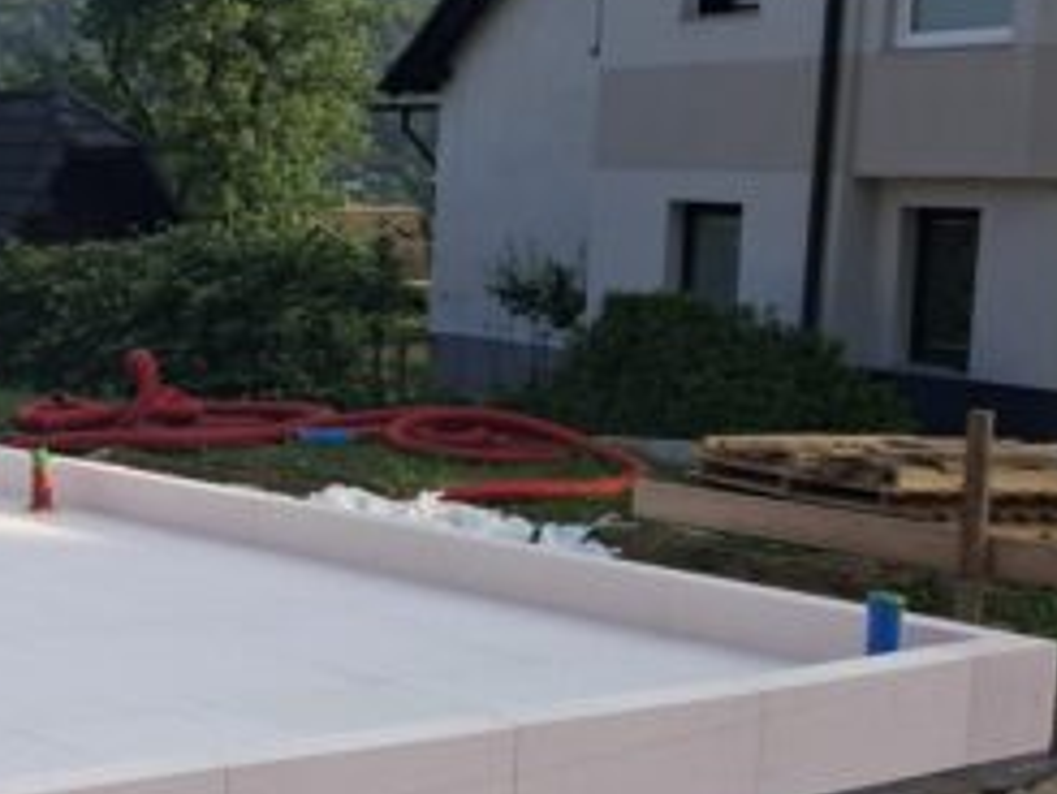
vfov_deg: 20.5
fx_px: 2200
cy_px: 419
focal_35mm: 72
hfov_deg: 23.6
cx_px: -345
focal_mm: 5.54
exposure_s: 1/846
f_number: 1.8
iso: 50
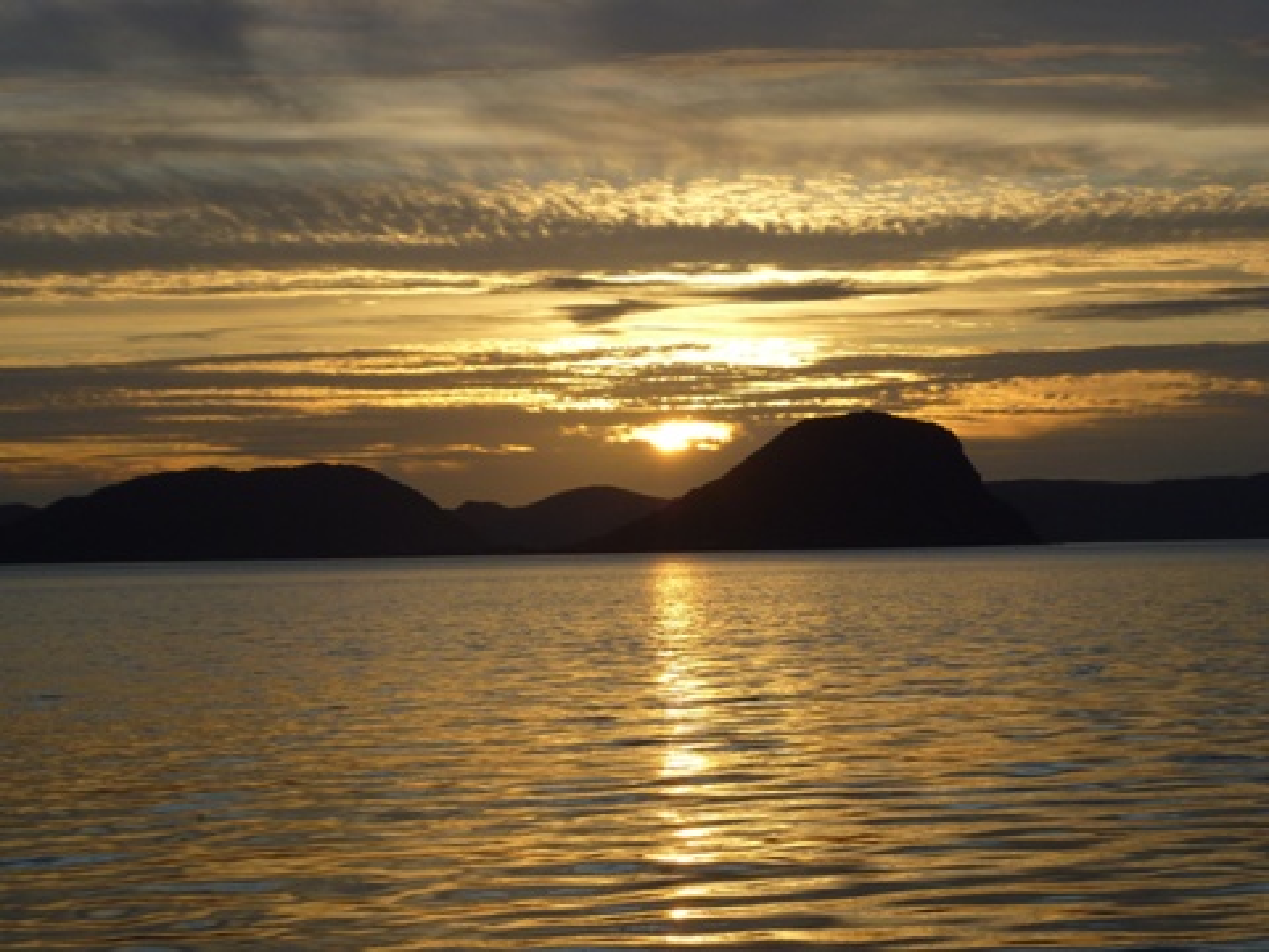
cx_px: 634
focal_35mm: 112
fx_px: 4106
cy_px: 476
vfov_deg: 13.2
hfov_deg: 17.6
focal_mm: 20
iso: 100
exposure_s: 1/200
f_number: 6.5
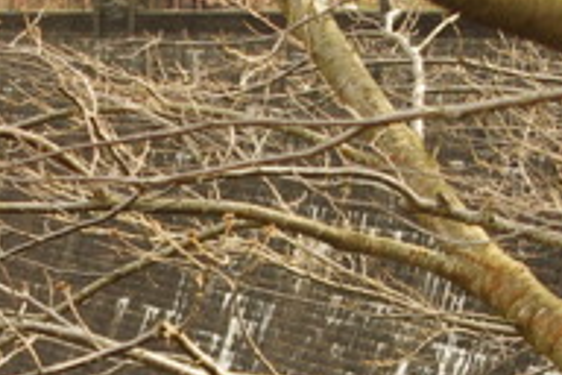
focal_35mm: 181
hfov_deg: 11.3
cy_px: 372
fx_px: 2825
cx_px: 91
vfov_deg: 7.6
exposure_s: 1/1250
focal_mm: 23.13
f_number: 4
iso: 800
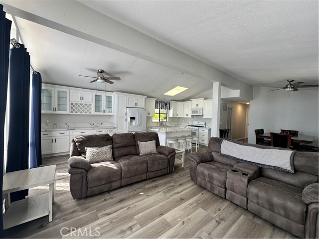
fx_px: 129
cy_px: 120
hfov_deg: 102.1
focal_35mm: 14
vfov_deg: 85.7
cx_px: 160
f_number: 2.2
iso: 64
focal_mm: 2.22
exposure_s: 1/99
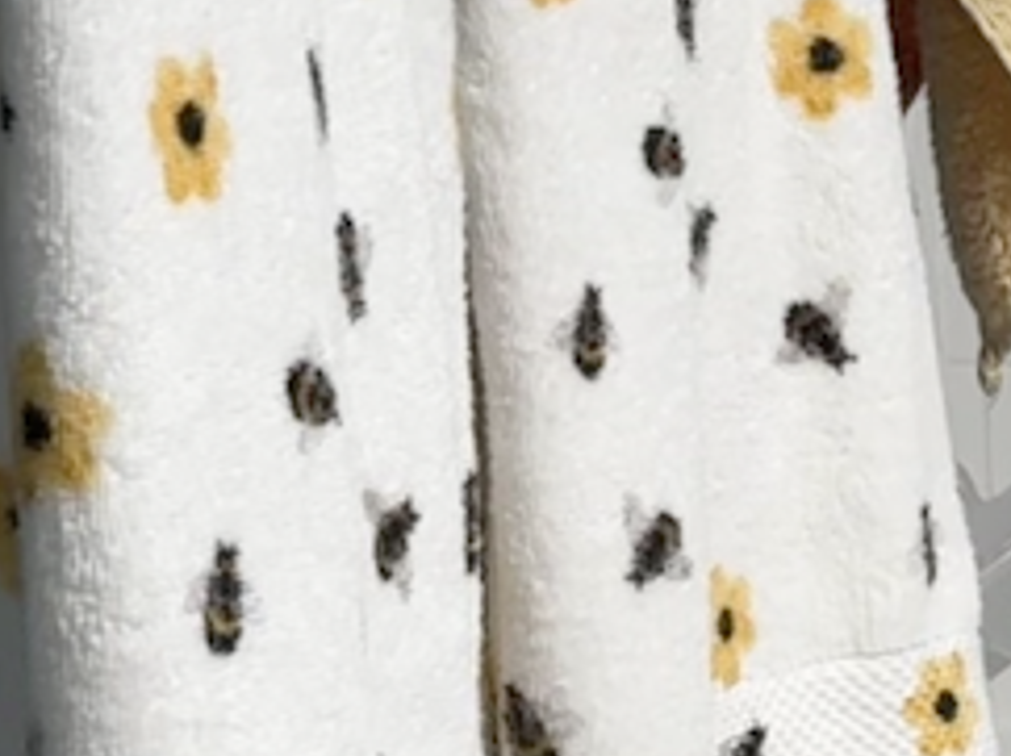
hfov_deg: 7.5
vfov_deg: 5.8
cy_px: 652
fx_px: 7411
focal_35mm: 254
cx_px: 2080
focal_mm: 6.86
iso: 64
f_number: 1.78
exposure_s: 1/60
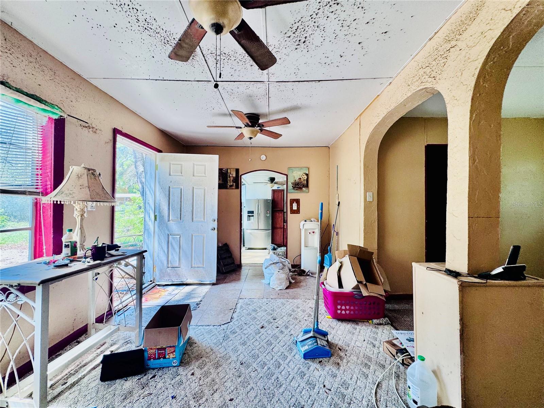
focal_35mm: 14
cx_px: 272
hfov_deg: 102.1
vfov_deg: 85.7
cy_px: 204
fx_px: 220
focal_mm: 2.22
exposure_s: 1/99
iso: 64
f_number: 2.2
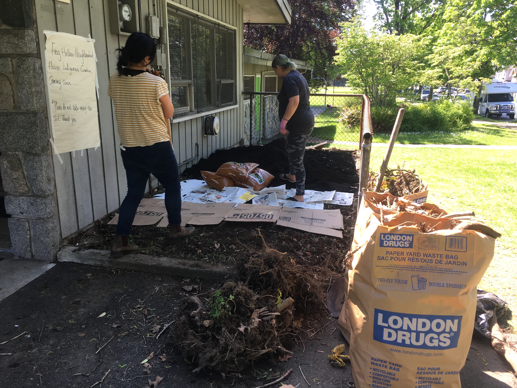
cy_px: 194
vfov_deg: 48.2
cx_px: 258
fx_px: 433
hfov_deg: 61.7
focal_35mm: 29
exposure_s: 1/124
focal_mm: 4.15
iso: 25
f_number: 2.2
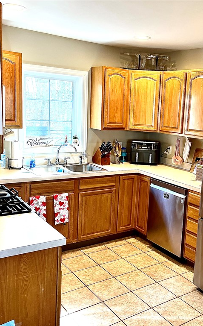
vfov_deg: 52.7
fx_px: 327
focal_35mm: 37
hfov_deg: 33.7
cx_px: 153
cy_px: 164
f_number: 1.6
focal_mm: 5.1
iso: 64
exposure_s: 1/60
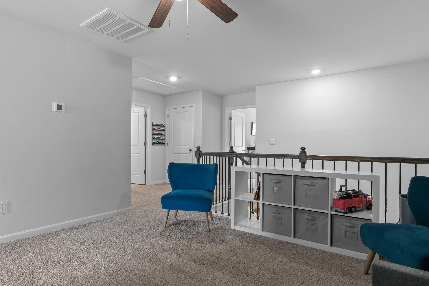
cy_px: 145
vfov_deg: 59.5
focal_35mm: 21
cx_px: 189
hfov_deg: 80.9
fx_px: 250
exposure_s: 1/1.25
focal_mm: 16
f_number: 8
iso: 200
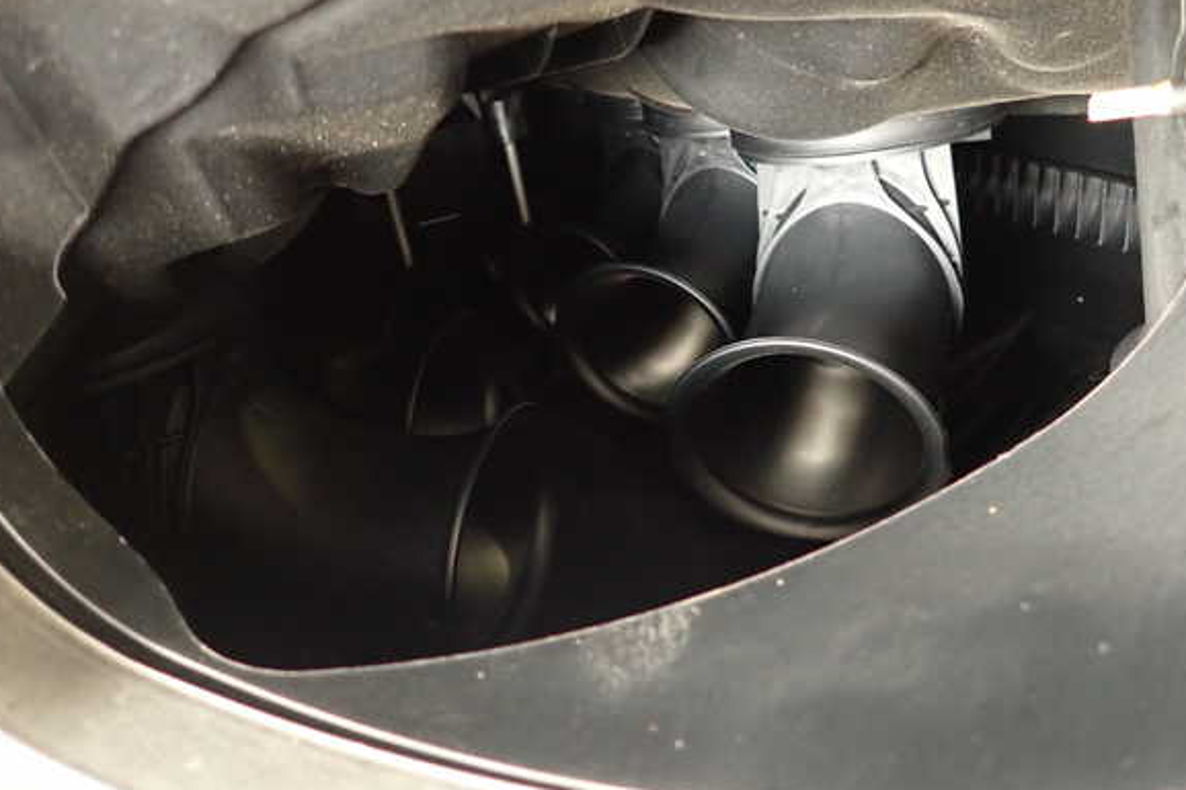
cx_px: 585
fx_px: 889
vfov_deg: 47.9
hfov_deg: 67.4
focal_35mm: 27
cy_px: 404
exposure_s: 1/30
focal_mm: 4.5
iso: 640
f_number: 2
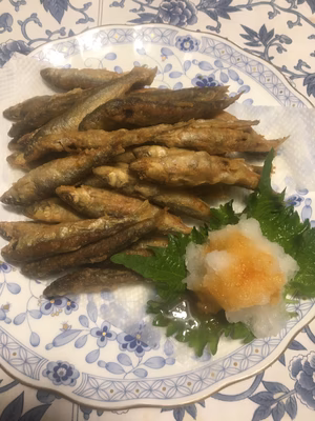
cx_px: 158
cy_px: 210
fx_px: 352
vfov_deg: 61.7
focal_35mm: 29
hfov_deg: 48.2
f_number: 2.2
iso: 80
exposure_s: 1/30
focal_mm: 4.15
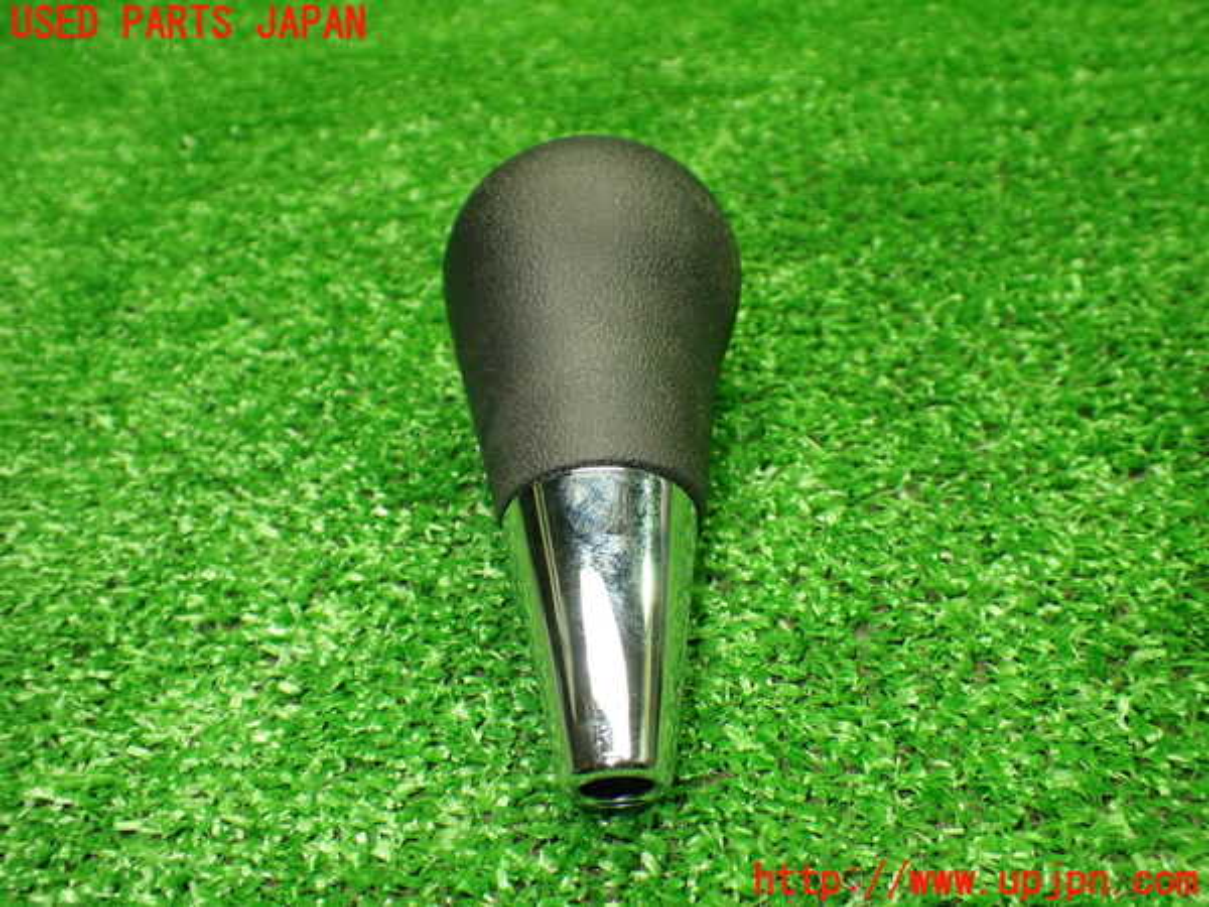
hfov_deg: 60.0
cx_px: 604
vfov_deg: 46.8
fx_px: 1048
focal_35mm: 30
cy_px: 454
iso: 640
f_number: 2.3
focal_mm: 5.4
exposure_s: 1/125
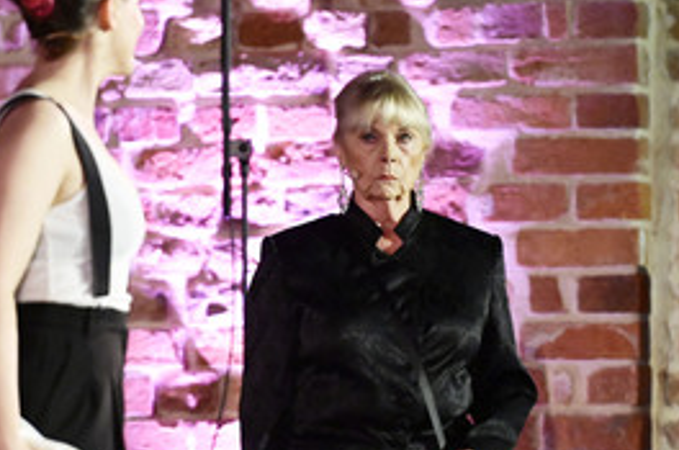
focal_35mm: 342
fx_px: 6439
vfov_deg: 4.0
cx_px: 343
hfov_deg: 6.0
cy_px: 237
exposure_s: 1/200
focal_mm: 200
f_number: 2.8
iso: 8000
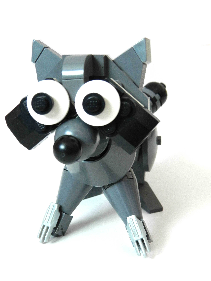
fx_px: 488
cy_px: 140
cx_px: 106
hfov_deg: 24.4
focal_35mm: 60
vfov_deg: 32.2
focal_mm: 10.7
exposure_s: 1/25
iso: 400
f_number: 4.6
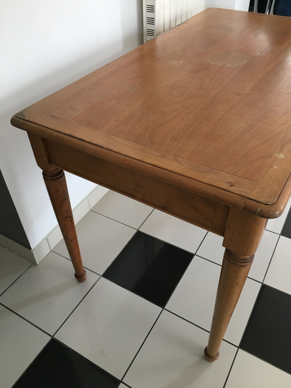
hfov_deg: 48.2
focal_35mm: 29
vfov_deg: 61.7
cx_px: 146
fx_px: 325
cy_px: 194
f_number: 2.2
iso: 125
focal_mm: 4.15
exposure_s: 1/33
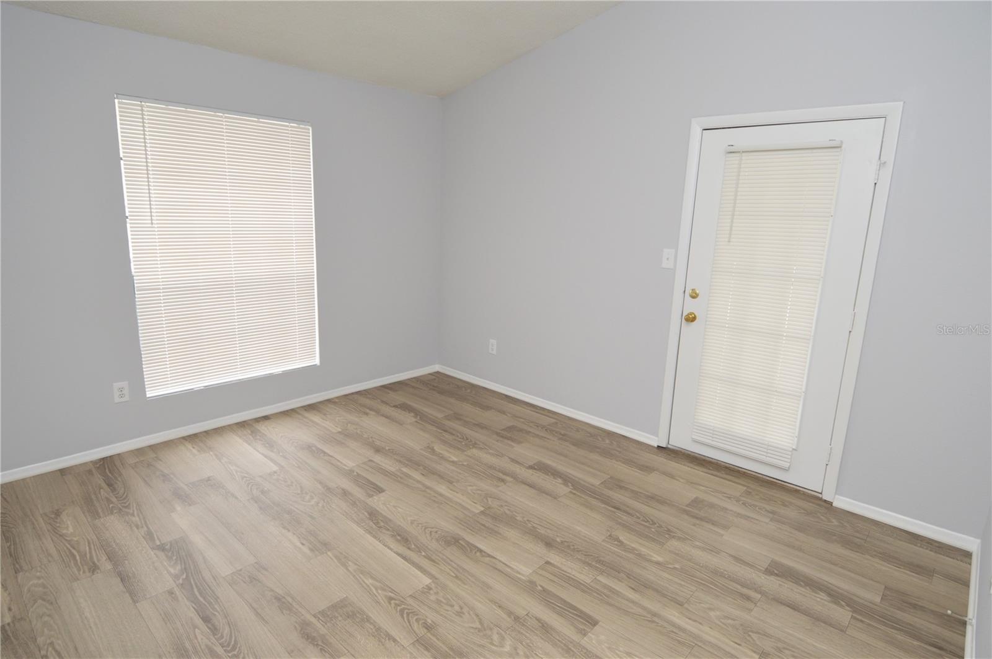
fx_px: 495
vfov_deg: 67.3
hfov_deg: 90.1
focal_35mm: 18
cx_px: 496
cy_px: 330
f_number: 4.5
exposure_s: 1/80
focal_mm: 12
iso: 400
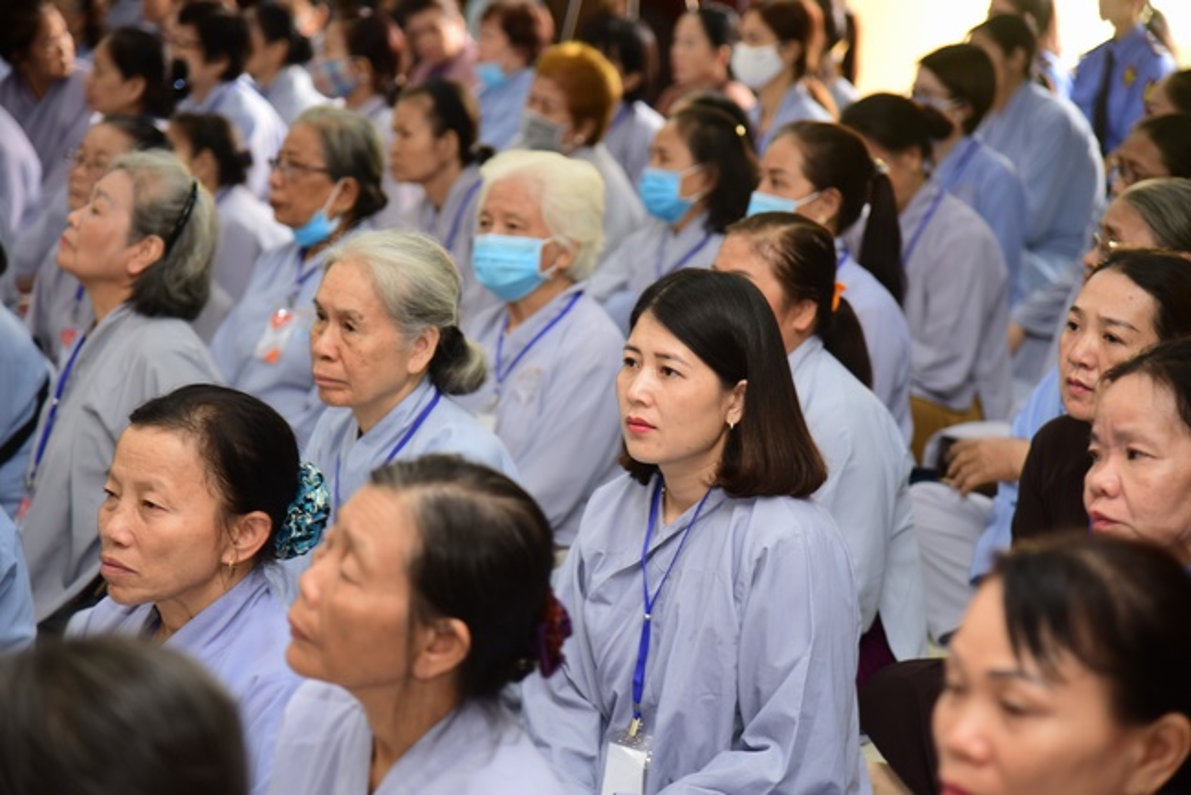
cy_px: 398
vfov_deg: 13.1
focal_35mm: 105
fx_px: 3475
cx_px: 596
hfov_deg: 19.4
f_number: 4
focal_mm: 105
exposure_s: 1/50
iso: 800
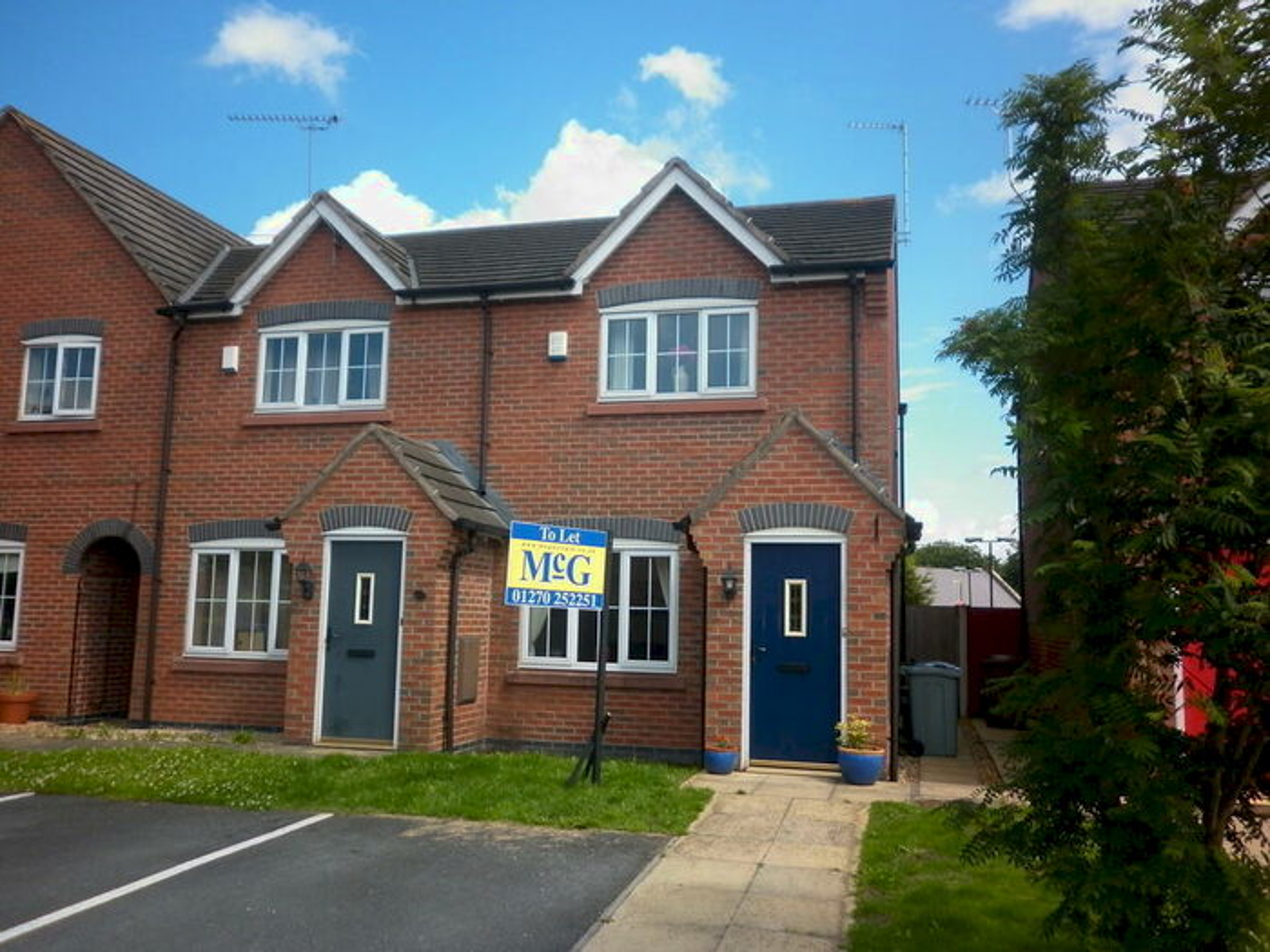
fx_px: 1027
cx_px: 635
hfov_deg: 63.4
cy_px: 476
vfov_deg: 49.7
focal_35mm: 28
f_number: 2.8
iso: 80
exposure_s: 1/800
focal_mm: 5
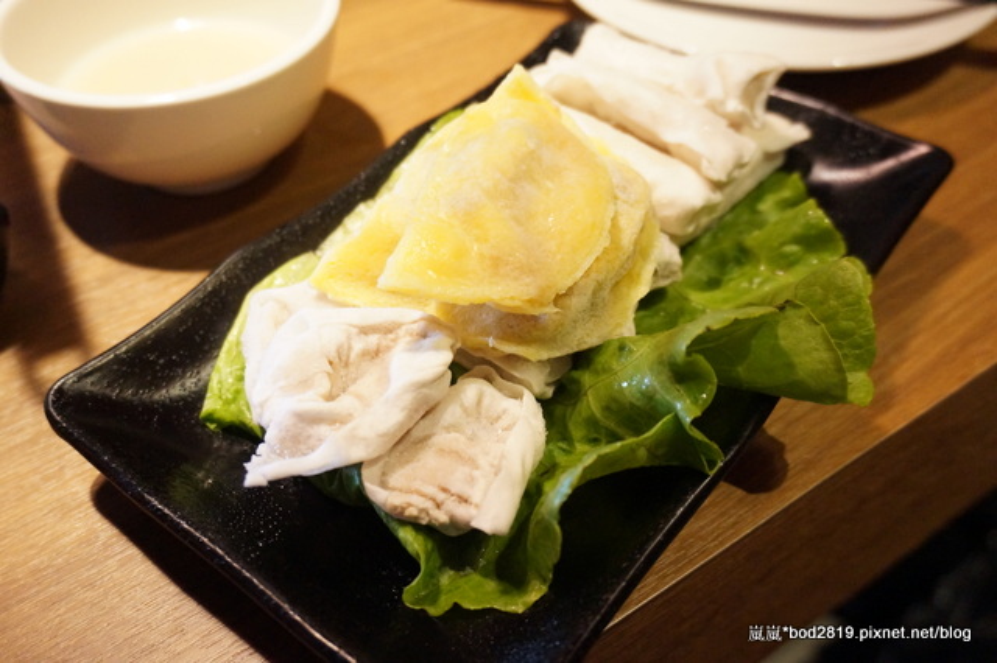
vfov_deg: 38.3
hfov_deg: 55.1
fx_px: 955
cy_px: 332
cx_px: 498
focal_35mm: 34
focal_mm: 23
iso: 3200
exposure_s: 1/30
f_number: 4
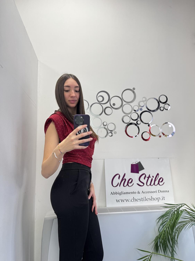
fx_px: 180
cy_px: 130
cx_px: 98
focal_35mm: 24
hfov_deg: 56.8
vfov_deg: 71.6
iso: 80
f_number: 1.78
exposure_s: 1/100
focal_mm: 6.76
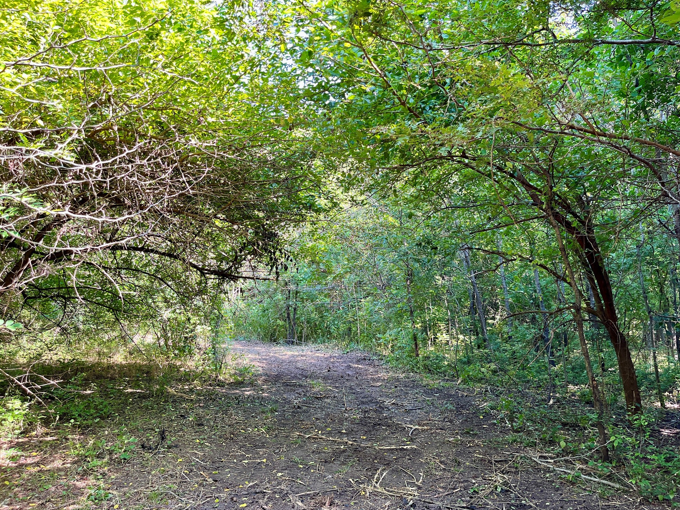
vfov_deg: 51.3
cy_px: 262
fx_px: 530
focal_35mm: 27
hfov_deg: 65.3
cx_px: 347
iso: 80
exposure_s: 1/121
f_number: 1.6
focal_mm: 5.1
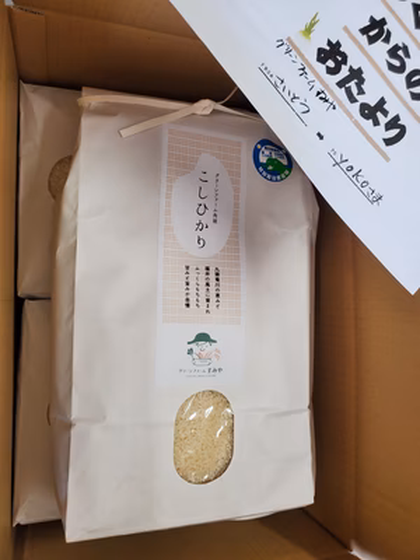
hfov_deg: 53.1
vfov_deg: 67.3
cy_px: 280
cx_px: 210
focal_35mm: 26
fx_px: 421
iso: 100
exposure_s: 1/120
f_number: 2.4
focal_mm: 4.3
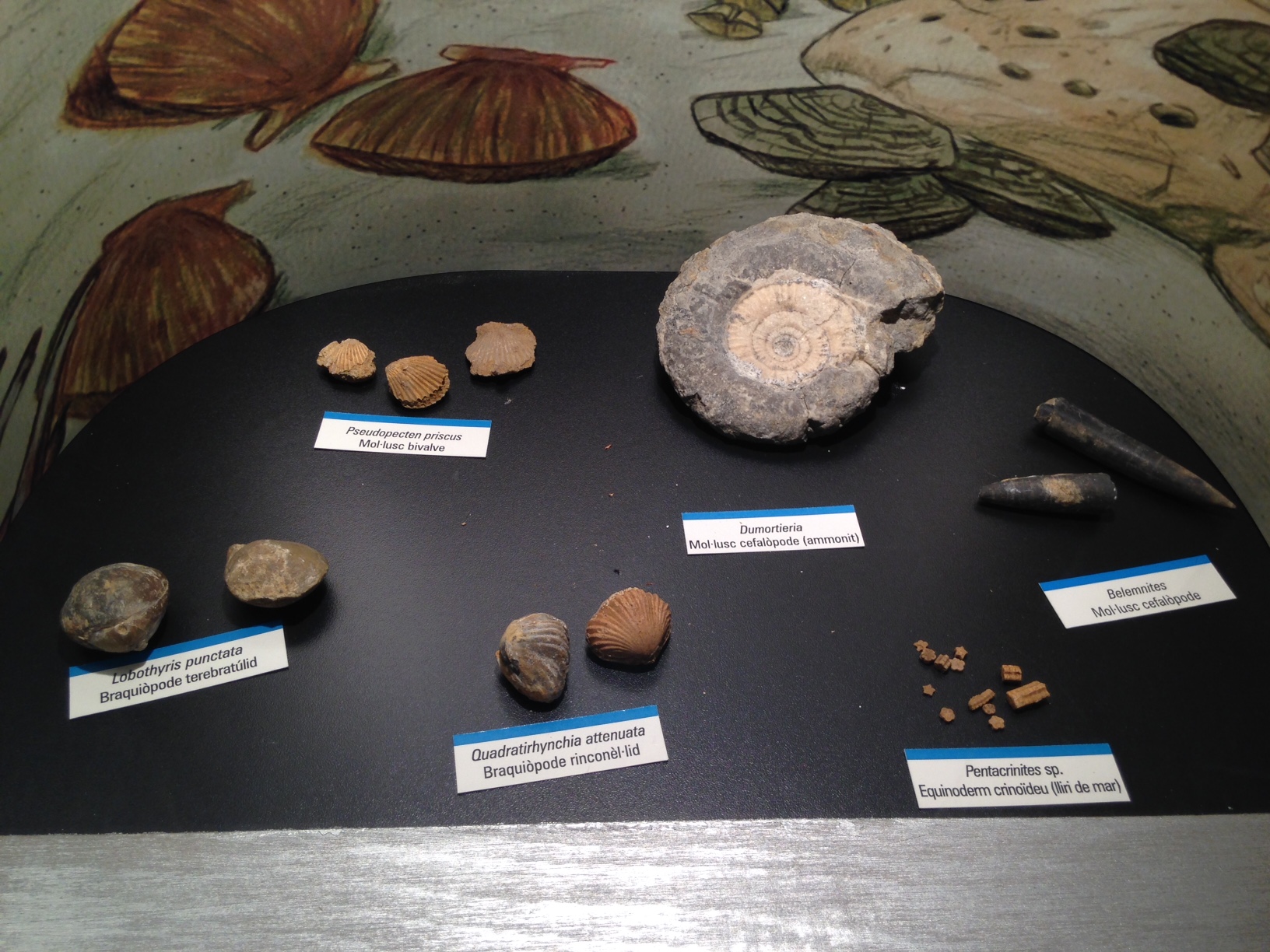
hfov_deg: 55.4
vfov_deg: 42.9
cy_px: 476
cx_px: 635
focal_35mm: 33
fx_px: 1211
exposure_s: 1/60
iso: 50
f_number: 2.4
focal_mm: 4.12
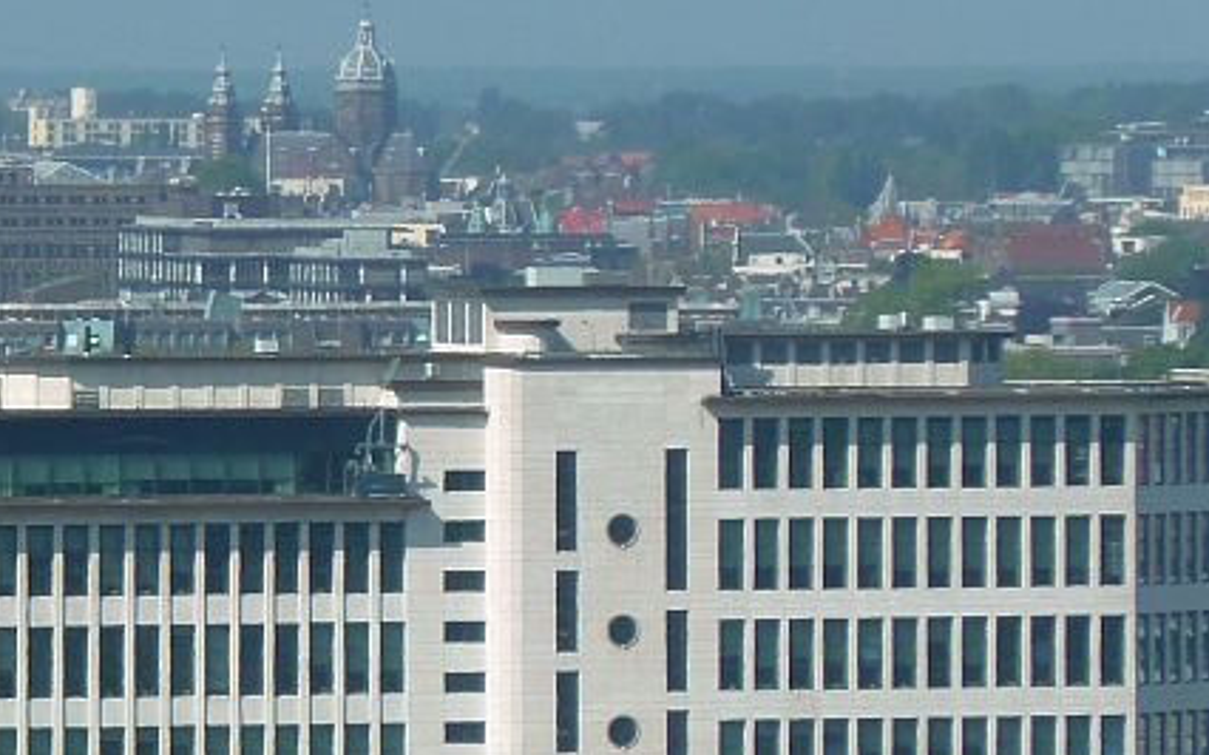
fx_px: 21840
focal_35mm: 663
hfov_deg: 3.2
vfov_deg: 2.0
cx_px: 213
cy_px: 565
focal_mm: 42.6
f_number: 4.7
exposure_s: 1/320
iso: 80
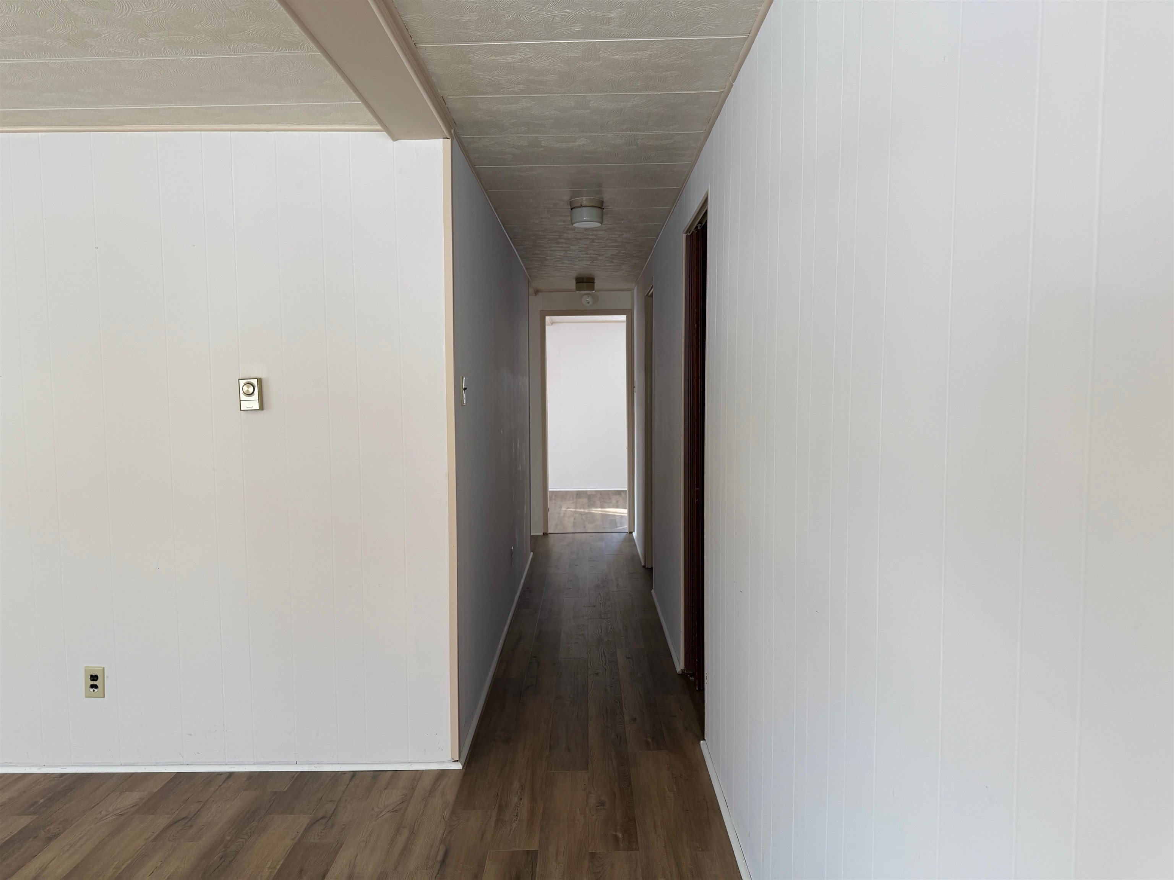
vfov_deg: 56.8
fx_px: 814
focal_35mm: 24
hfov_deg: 71.6
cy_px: 440
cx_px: 587
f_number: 1.78
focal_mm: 6.76
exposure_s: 1/120
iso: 80
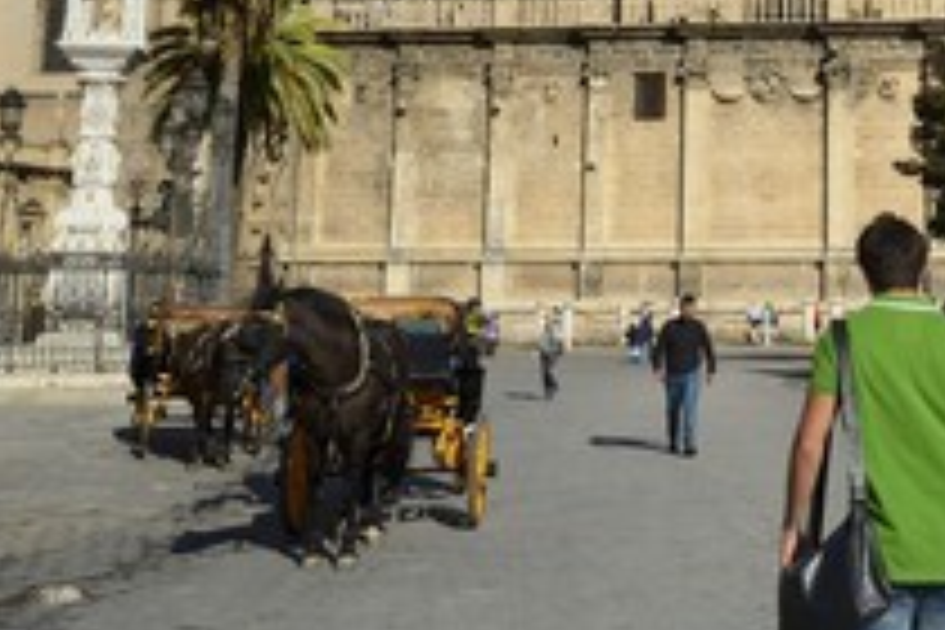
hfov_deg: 31.1
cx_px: 828
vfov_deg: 21.4
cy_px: 45
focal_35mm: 62
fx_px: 1627
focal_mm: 31
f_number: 14
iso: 200
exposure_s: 1/250
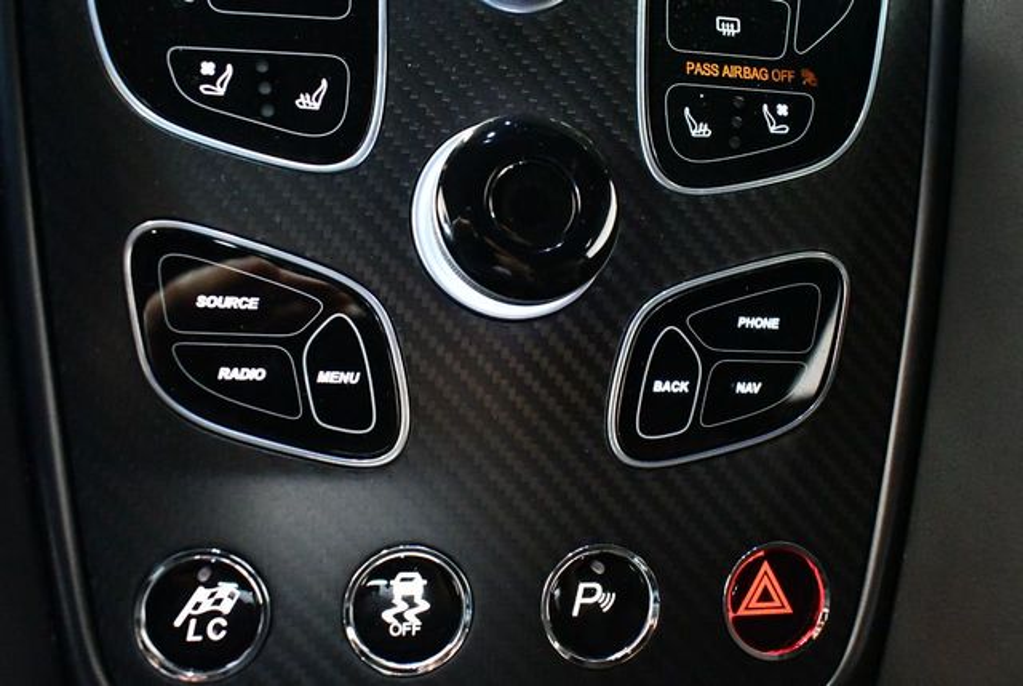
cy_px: 343
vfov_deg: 37.0
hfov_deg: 53.1
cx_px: 512
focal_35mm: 36
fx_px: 1025
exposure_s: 1/40
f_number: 3.5
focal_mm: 18
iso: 12800
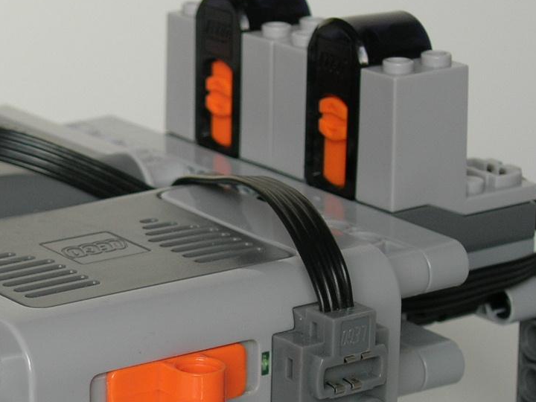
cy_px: 342
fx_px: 2477
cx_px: 57
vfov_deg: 9.2
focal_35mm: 160
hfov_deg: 12.3
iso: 64
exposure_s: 1/13.3
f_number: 3.7
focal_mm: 14.9
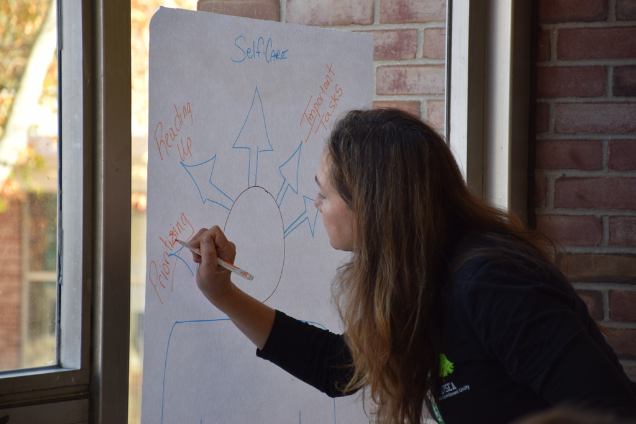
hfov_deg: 12.2
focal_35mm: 168
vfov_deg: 8.2
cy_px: 212
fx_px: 2968
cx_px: 318
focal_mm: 112
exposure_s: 1/100
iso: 400
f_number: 5.6
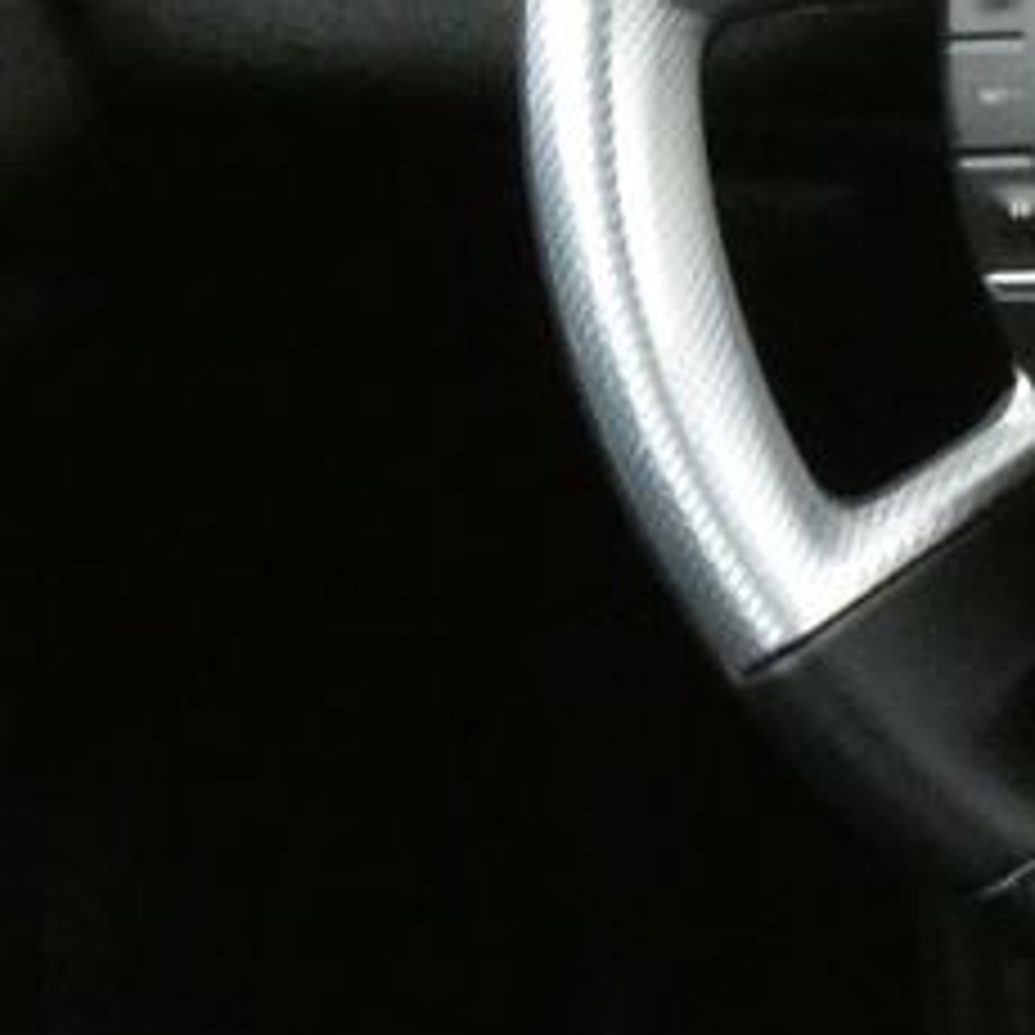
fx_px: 4262
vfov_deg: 13.6
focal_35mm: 126
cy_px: -14
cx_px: 2052
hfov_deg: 12.3
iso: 1600
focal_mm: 5.8
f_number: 5.6
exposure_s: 1/50
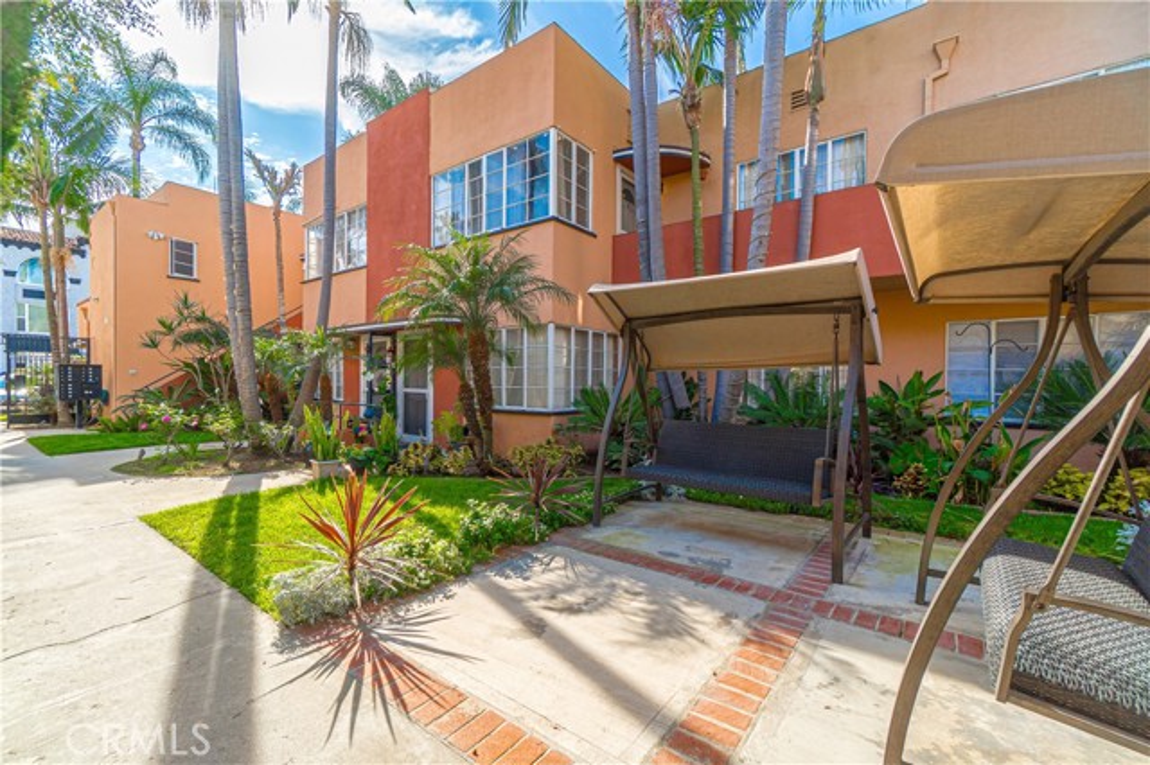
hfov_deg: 100.4
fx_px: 479
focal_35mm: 15
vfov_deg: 77.3
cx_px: 575
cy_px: 382
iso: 100
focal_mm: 10
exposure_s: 1/160
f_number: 7.1
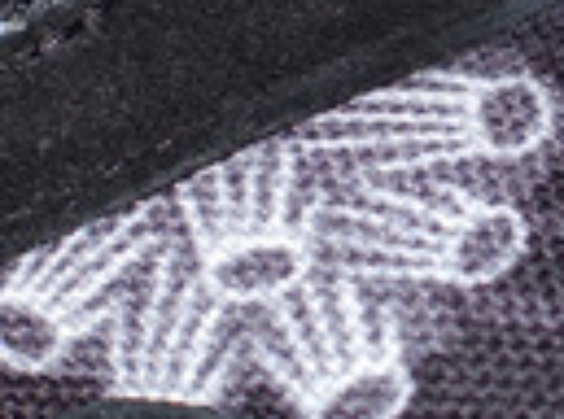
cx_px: 586
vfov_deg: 3.9
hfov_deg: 5.2
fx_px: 6223
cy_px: 79
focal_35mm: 383
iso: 80
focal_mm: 50
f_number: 4
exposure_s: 1/640
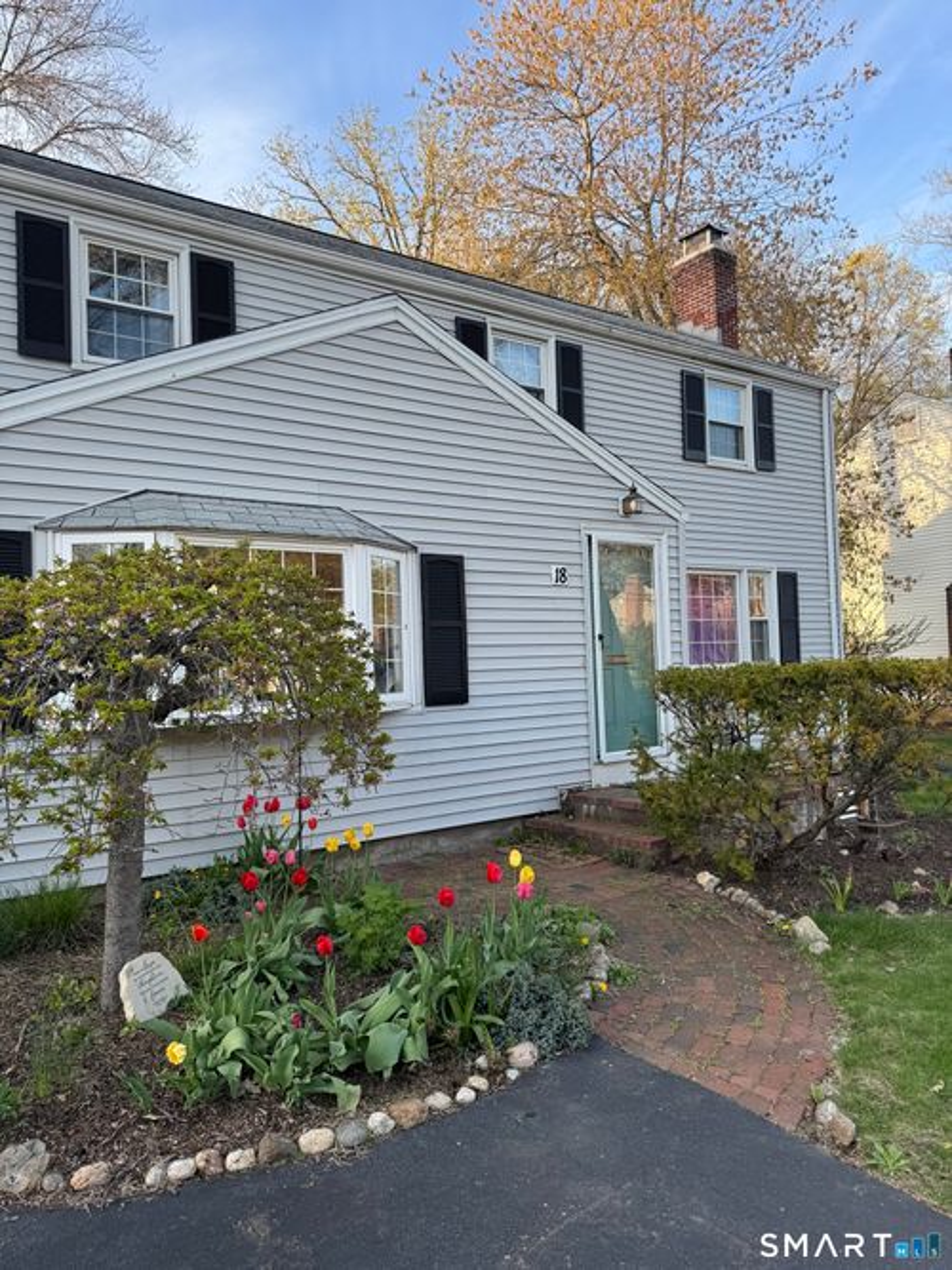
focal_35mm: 24
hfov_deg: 56.8
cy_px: 635
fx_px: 880
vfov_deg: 71.6
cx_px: 476
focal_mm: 6.76
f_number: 1.78
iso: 80
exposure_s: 1/588
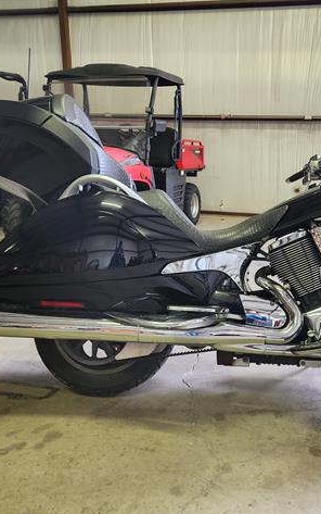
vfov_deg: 58.1
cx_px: 255
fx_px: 461
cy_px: 259
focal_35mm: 33
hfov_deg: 37.1
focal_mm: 5.4
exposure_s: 1/120
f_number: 1.8
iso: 320
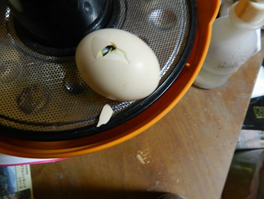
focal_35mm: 23
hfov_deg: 73.9
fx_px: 176
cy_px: 100
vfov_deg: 58.9
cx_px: 132
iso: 400
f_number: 3.4
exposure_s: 1/1.6
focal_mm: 4
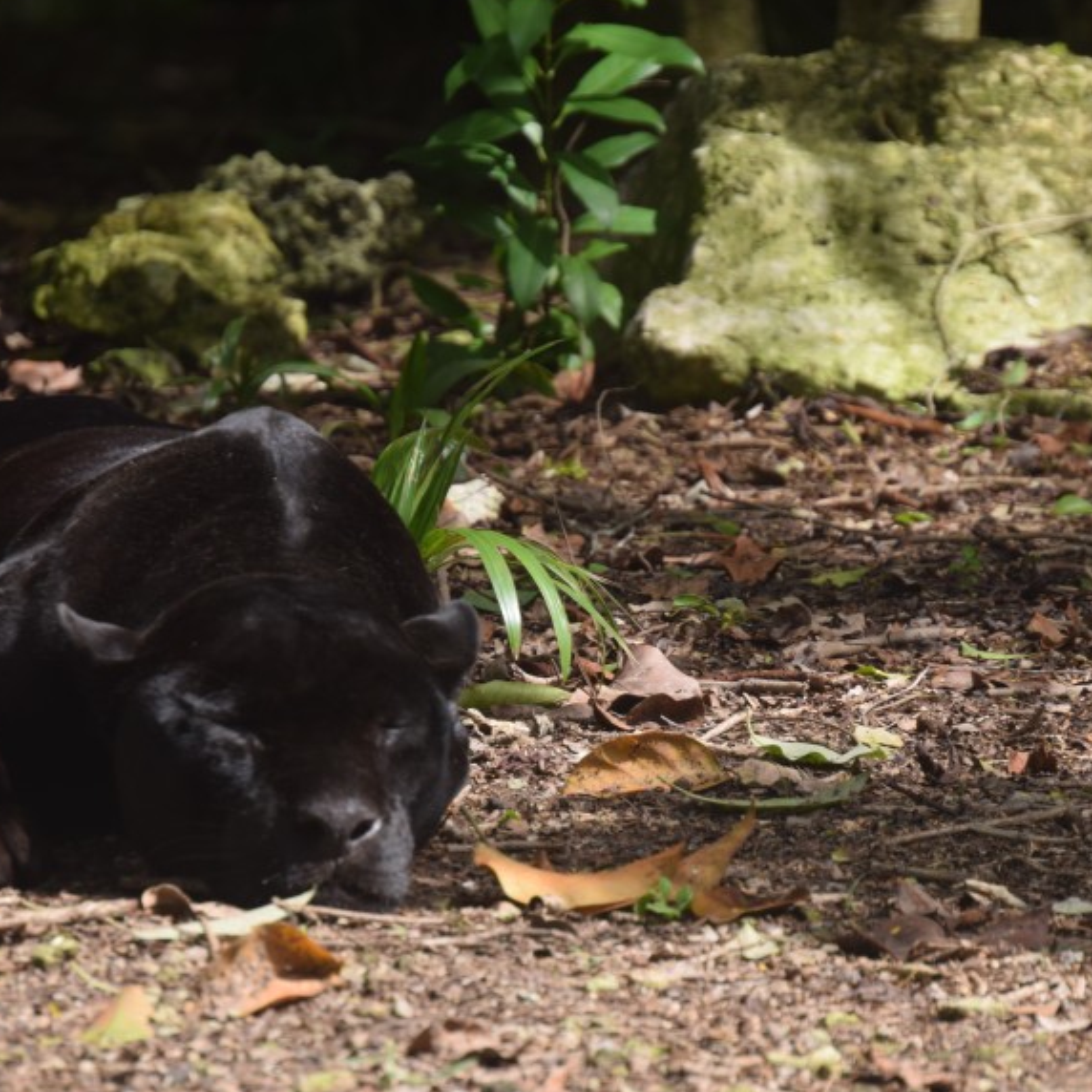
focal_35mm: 456
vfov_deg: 3.8
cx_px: 582
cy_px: 630
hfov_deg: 3.8
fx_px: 16275
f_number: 6.3
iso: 100
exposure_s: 1/160
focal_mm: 200
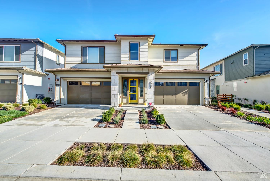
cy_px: 90
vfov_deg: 81.3
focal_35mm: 14
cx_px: 135
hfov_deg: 104.2
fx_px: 105
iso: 100
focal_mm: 14
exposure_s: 1/80
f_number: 14
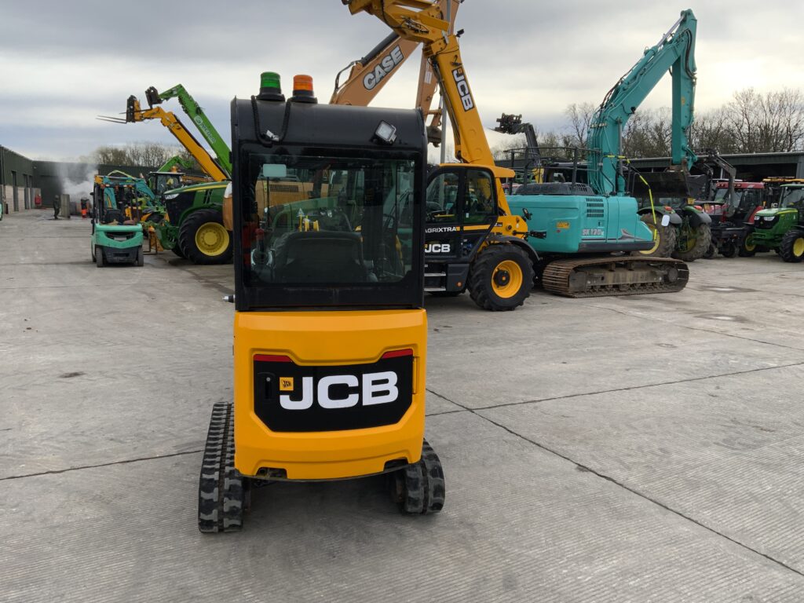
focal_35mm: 29
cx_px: 402
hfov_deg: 61.7
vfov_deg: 48.2
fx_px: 674
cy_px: 302
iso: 16
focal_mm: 3
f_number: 1.8
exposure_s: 1/749
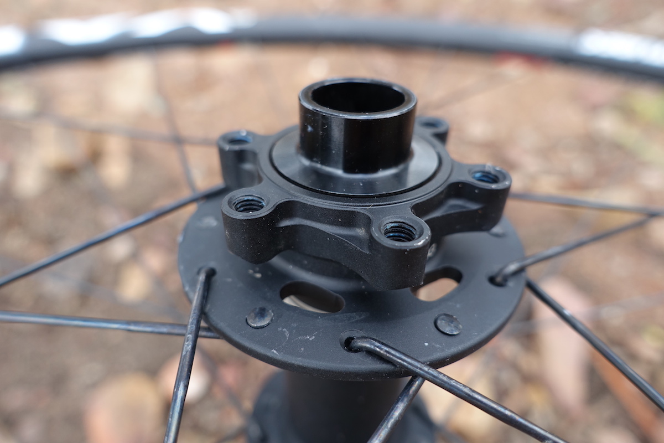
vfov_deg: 53.1
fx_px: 443
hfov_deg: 73.7
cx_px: 332
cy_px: 222
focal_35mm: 24
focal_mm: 8.8
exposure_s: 1/80
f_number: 3.2
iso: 125
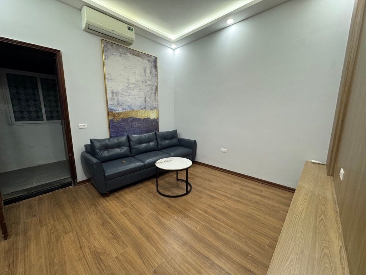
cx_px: 183
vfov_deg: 85.7
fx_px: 148
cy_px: 138
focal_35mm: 14
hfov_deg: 102.1
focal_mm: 2.22
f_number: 2.2
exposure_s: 1/50
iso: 200
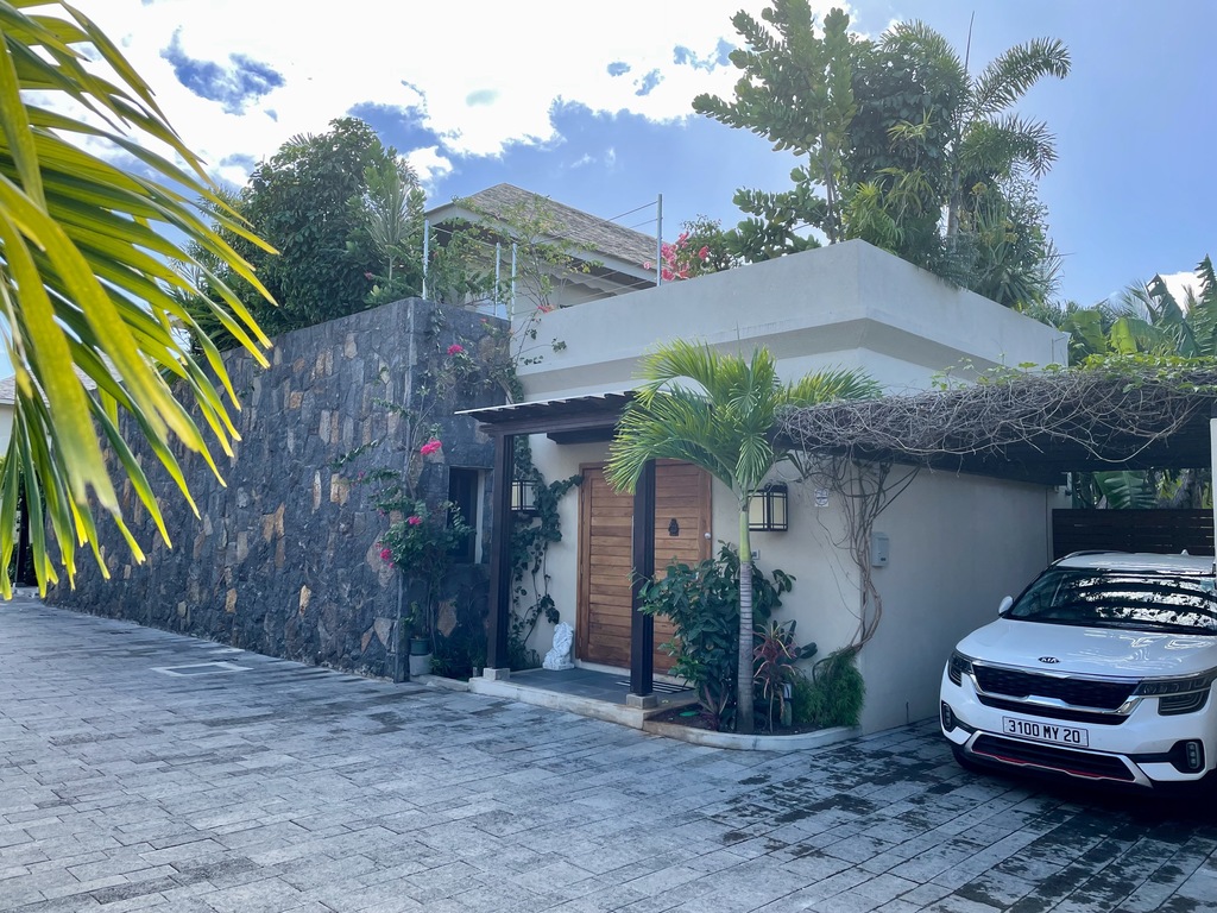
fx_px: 914
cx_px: 608
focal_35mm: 26
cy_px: 456
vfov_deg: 53.1
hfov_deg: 67.3
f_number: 1.6
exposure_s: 1/868
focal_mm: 4.2
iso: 32
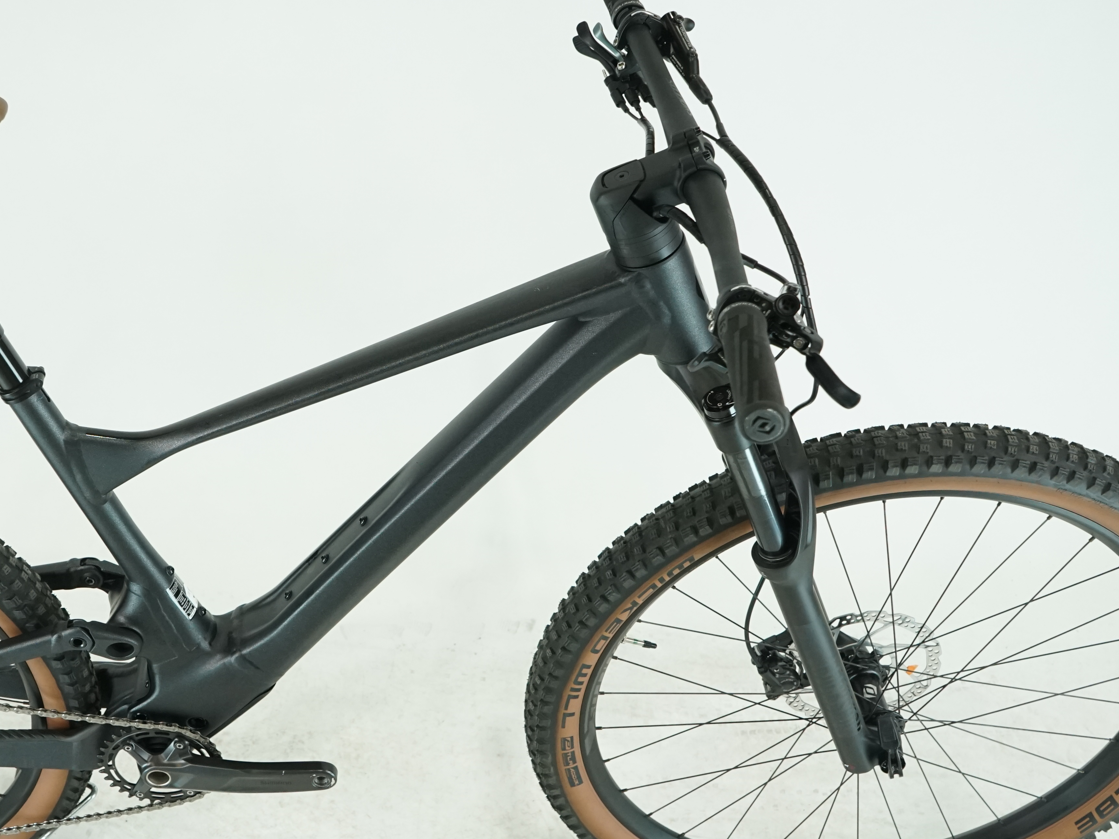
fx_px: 1519
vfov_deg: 30.9
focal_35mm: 47
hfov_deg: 39.7
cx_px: 334
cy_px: 403
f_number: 5.6
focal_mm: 28
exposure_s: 1/200
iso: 1600
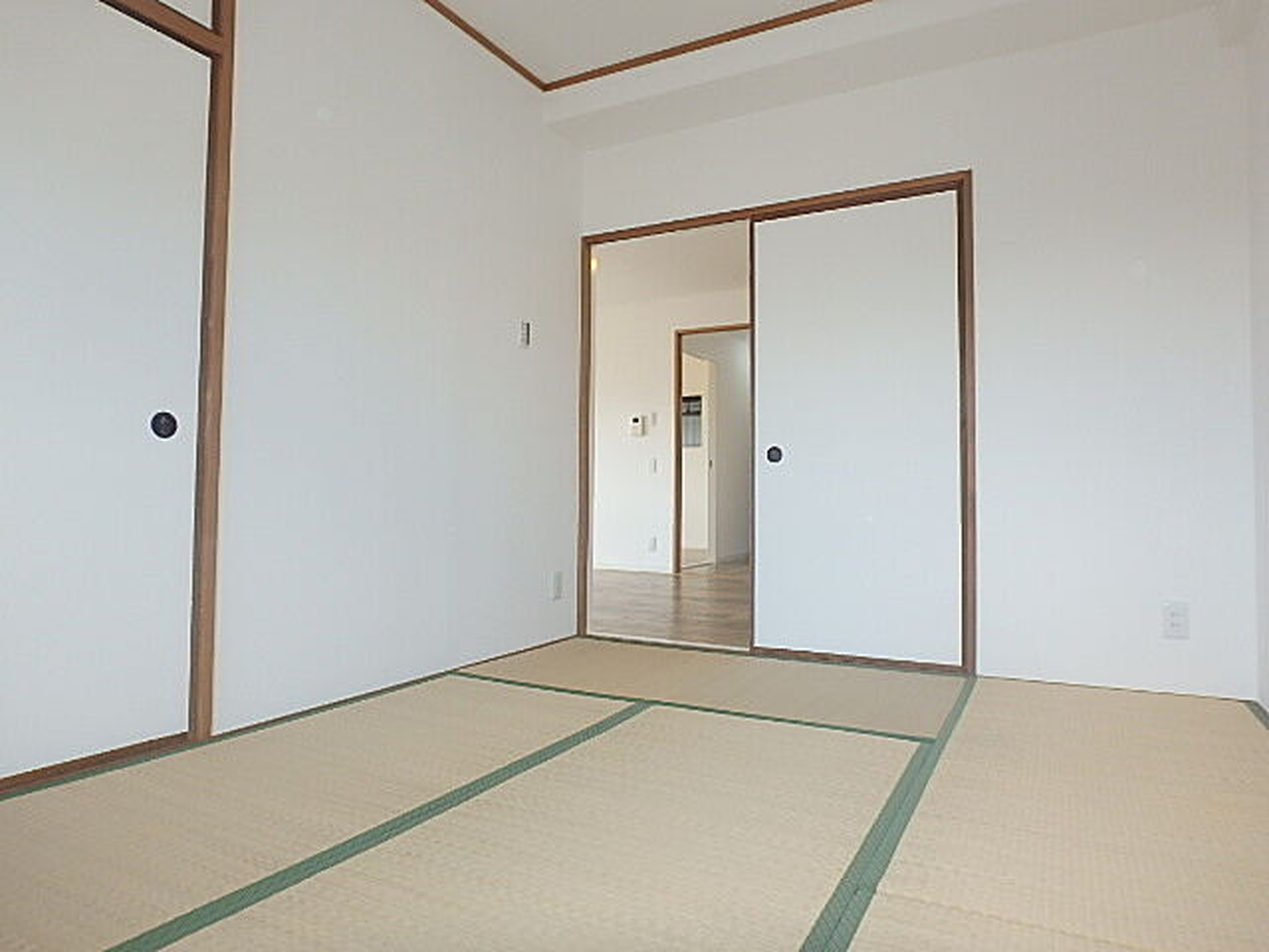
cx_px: 634
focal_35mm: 21
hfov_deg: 79.0
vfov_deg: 63.4
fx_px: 770
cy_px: 476
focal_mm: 3.7
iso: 125
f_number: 3.5
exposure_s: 1/80
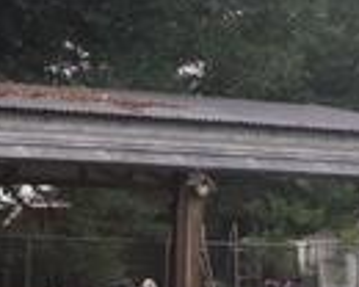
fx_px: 1477
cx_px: 110
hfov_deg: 13.8
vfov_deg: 11.1
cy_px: 232
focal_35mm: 139
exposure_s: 1/268
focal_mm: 4.15
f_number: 2.2
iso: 25
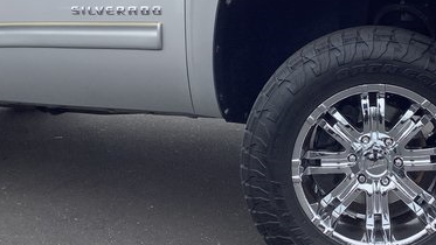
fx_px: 671
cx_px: 313
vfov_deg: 20.5
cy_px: 48
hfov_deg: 35.4
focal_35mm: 58
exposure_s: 1/359
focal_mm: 3.3
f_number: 2.4
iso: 25
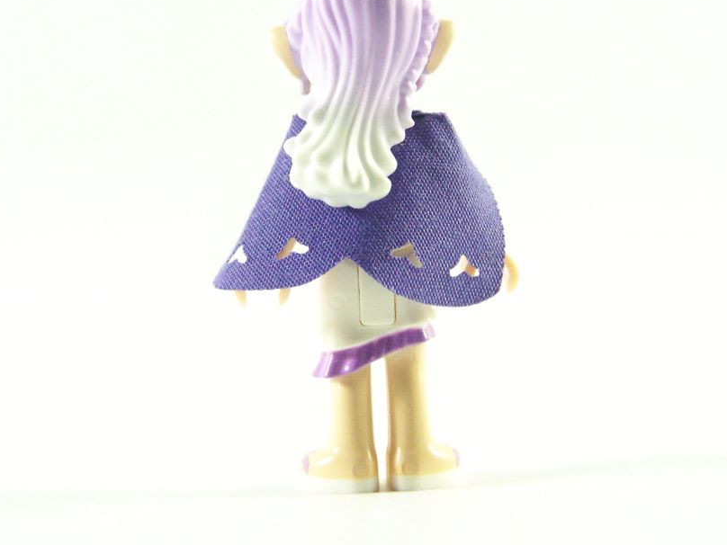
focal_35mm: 133
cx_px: 381
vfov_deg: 11.1
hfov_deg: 14.8
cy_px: 217
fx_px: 2793
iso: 400
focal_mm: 17.5
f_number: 3.6
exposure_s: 1/60
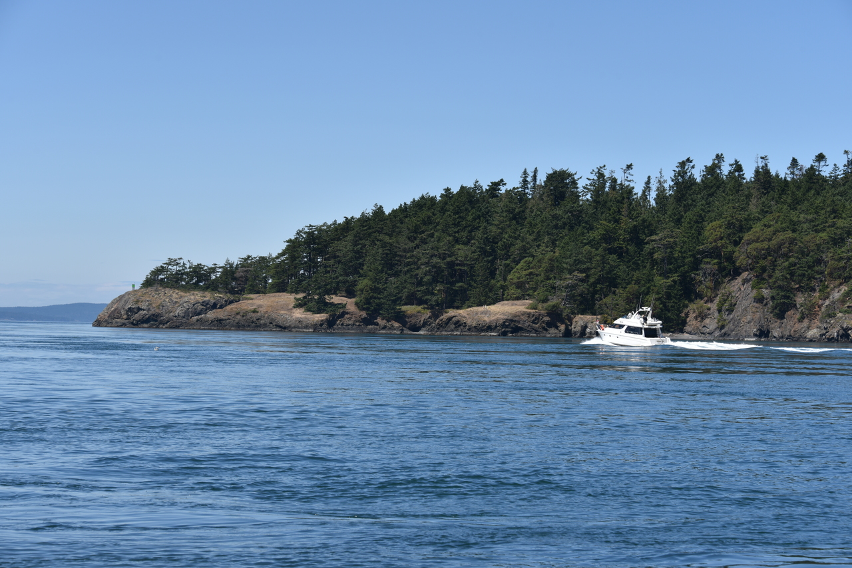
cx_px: 426
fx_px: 2012
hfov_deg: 23.9
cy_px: 284
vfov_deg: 16.1
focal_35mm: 85
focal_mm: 85
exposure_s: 1/320
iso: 100
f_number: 9
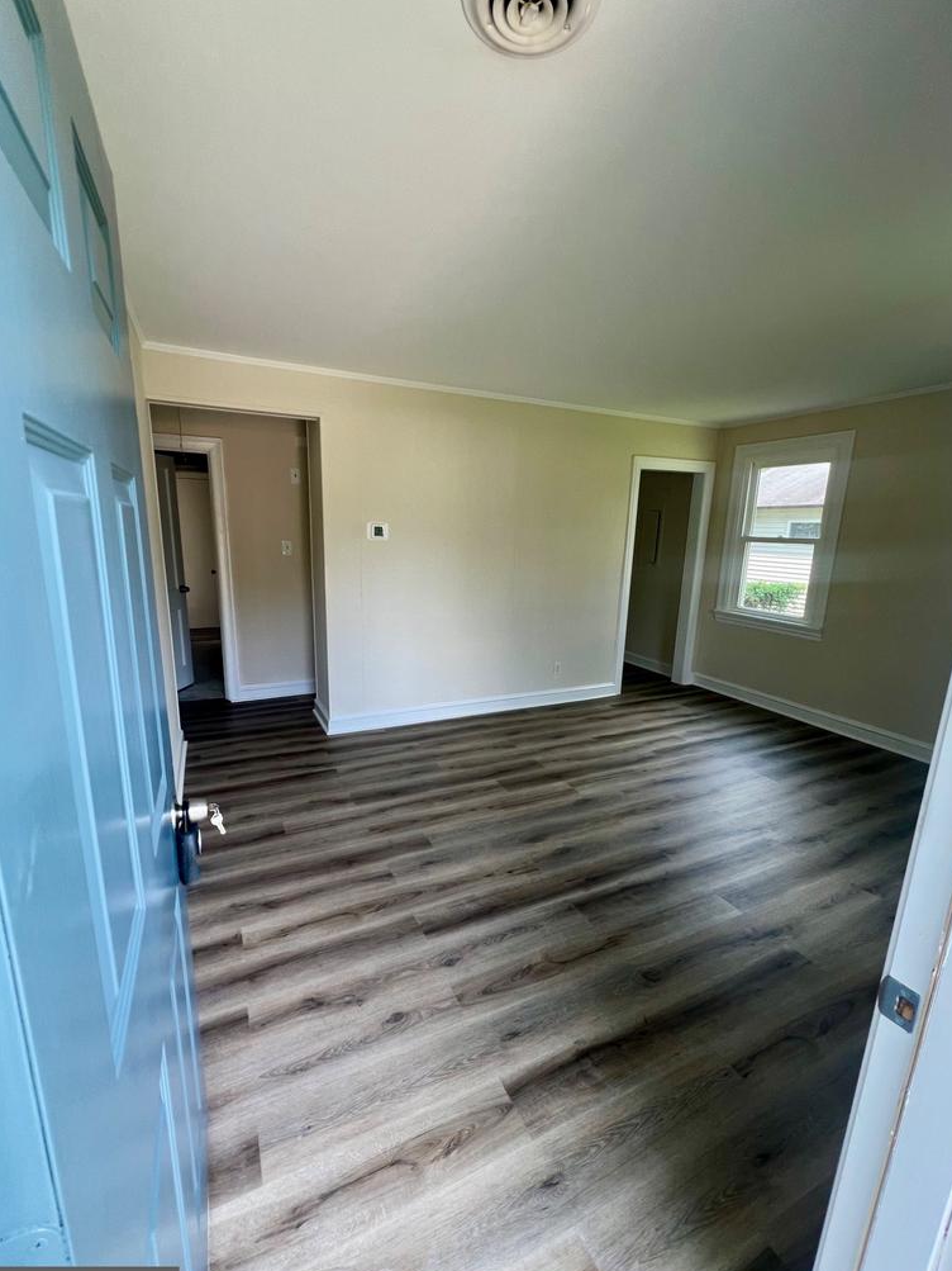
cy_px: 655
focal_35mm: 14
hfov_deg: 85.7
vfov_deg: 102.0
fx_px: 513
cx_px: 470
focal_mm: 1.57
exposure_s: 1/99
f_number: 1.8
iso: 64
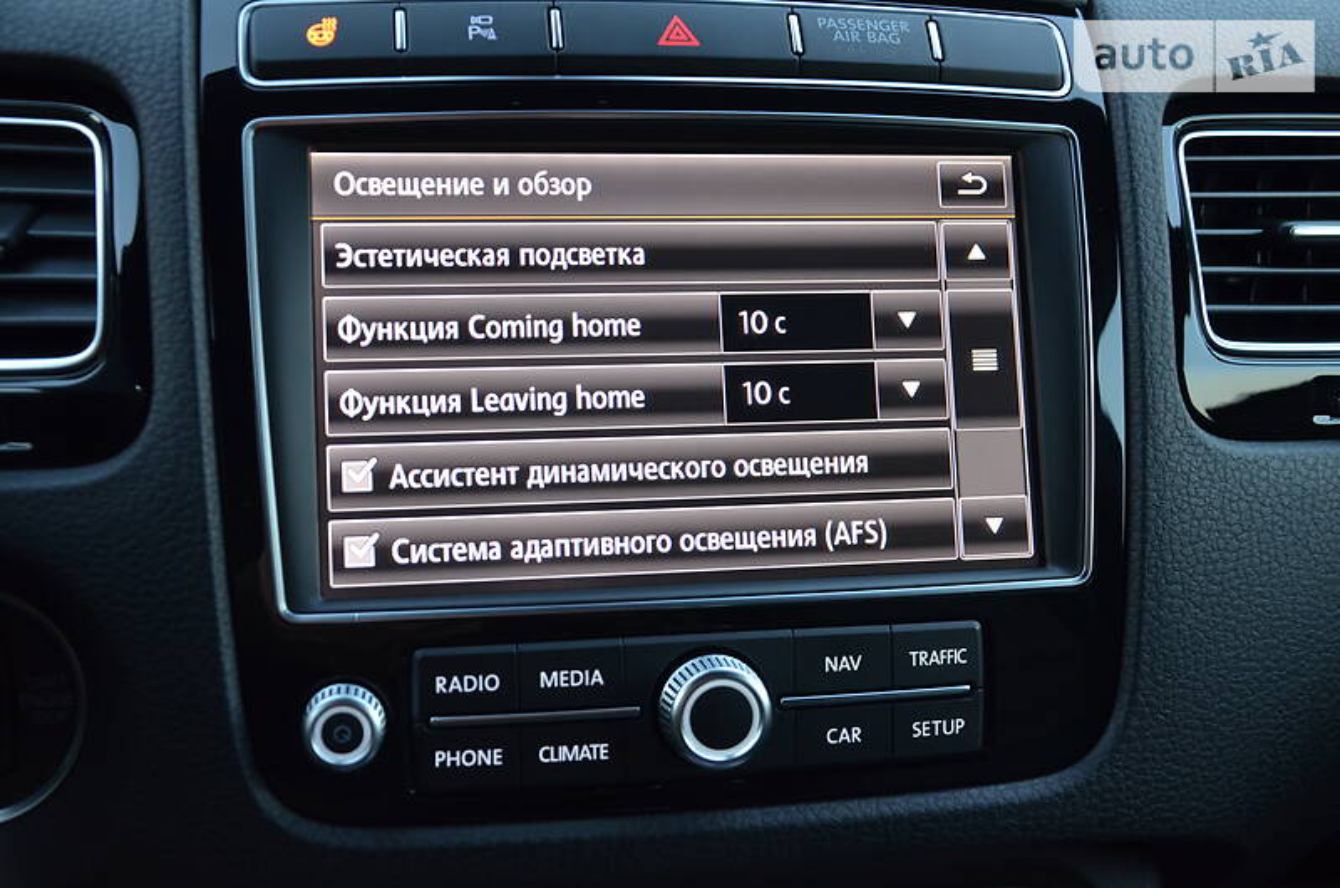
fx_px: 1560
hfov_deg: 46.5
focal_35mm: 42
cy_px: 444
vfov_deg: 31.8
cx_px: 670
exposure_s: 1/30
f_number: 4
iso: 1000
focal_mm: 28
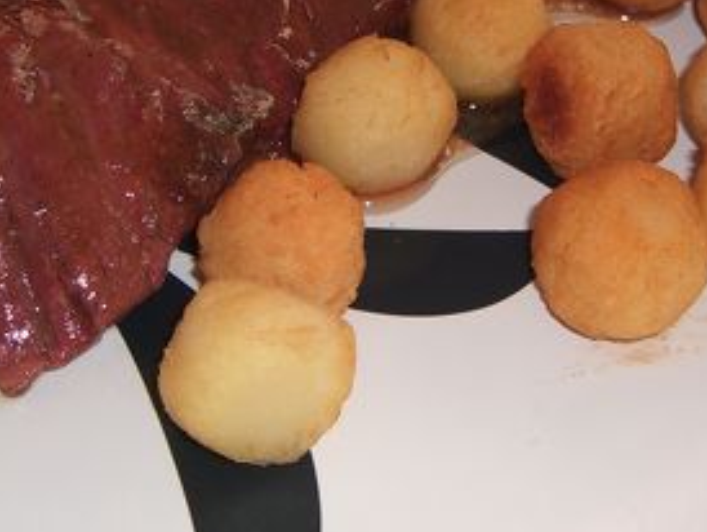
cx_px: 320
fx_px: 1840
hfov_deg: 21.7
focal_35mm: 90
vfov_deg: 16.4
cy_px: 169
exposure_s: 1/60
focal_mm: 7.9
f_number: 2.8
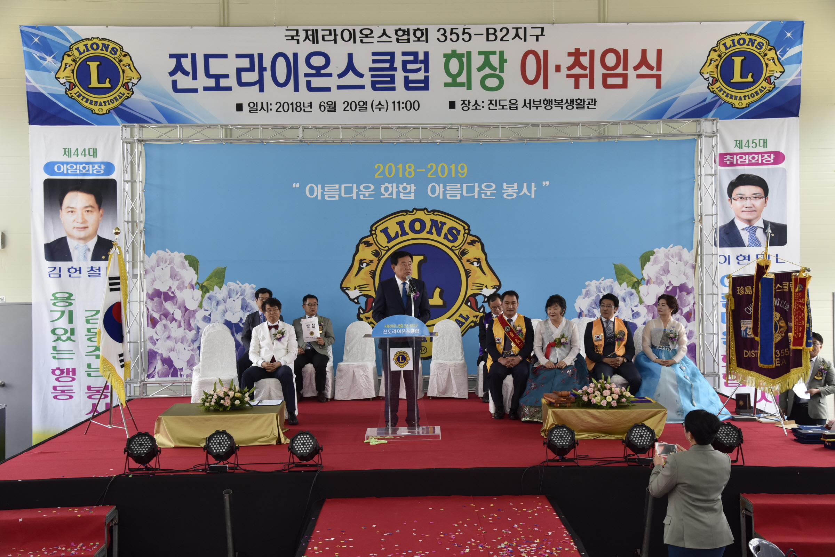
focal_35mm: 44
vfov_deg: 30.5
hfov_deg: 44.5
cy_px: 278
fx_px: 1021
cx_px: 418
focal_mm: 44
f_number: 5.6
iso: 800
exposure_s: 1/160
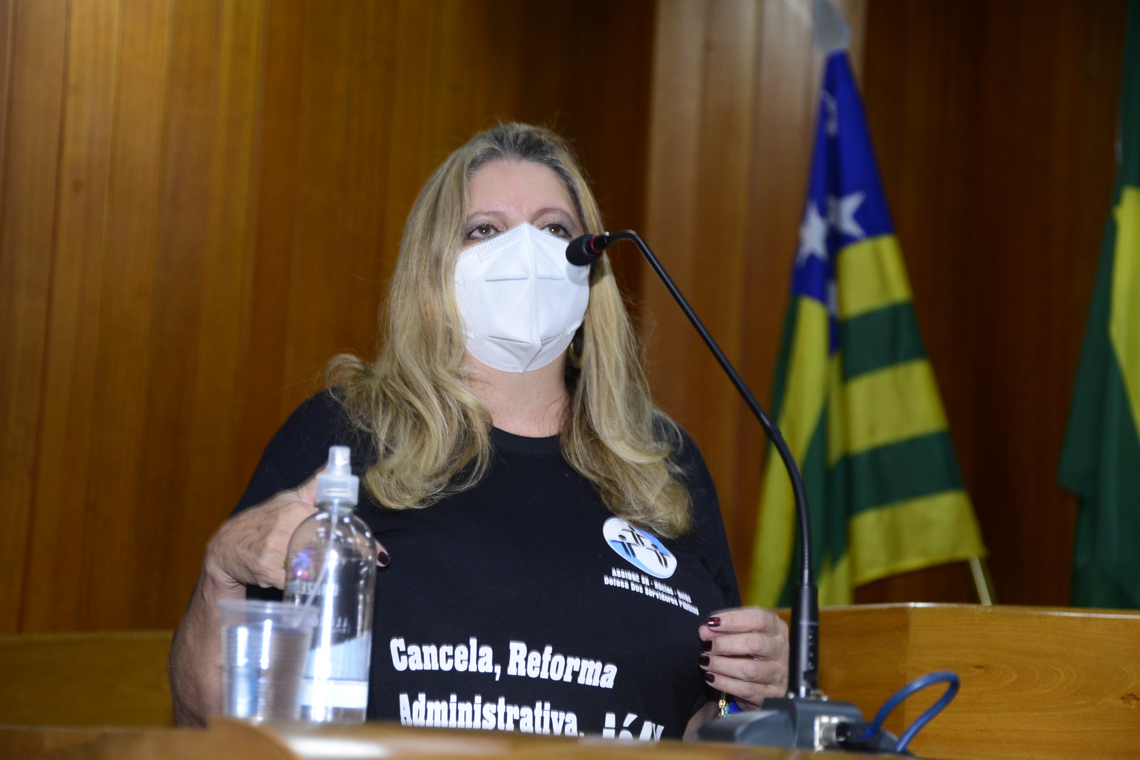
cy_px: 381
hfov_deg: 21.2
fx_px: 3040
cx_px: 568
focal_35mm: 96
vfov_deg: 14.2
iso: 2000
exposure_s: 1/80
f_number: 5.6
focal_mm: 95
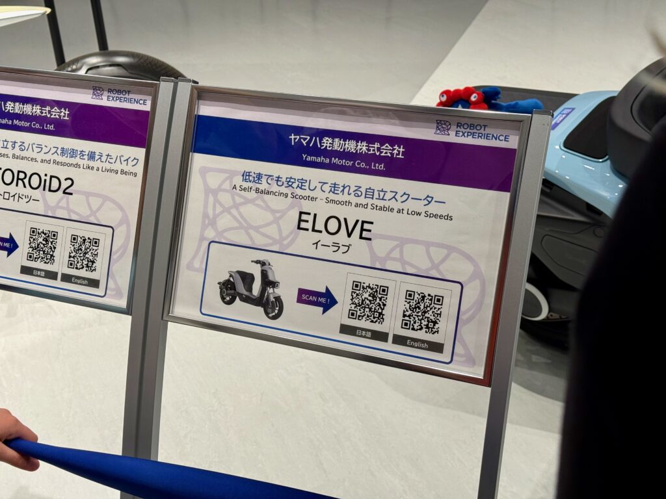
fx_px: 924
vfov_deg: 30.3
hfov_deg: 39.7
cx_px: 333
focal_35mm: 48
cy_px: 250
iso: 64
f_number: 1.78
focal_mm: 6.76
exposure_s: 1/121
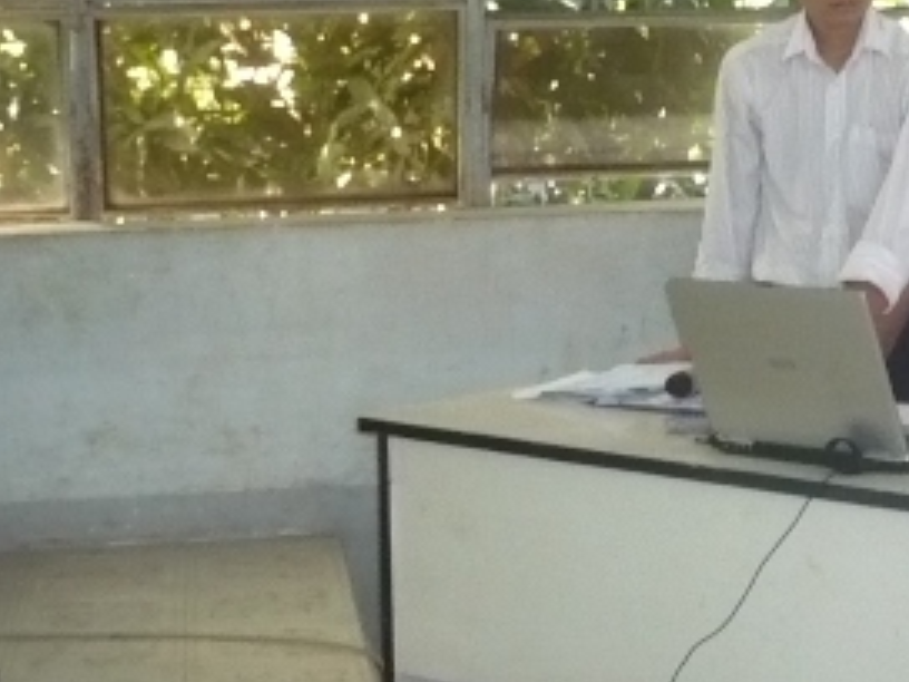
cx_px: 976
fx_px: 2705
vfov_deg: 14.3
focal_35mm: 103
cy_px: 137
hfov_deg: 18.4
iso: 250
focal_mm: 5.8
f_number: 2.8
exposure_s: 1/30
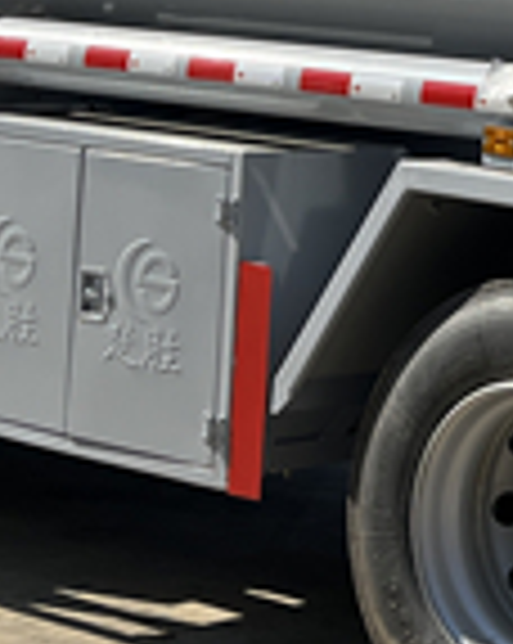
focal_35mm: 142
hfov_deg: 10.7
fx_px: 2701
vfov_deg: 13.4
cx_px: 626
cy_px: -18
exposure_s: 1/4831
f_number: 1.5
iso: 50
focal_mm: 5.7
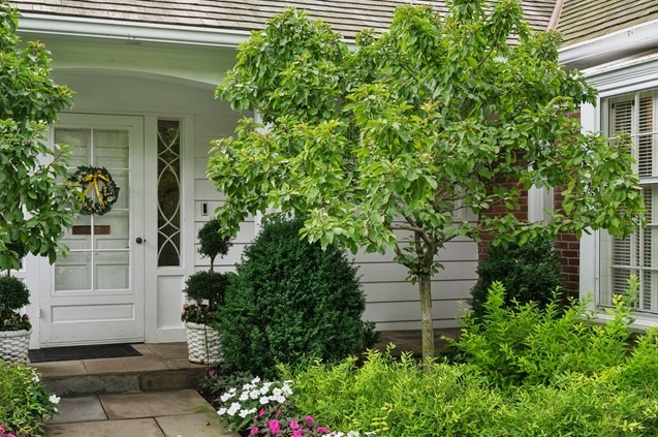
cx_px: 274
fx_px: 761
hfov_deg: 46.6
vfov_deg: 32.0
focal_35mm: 42
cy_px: 242
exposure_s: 1/8
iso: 400
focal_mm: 29.5
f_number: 9.5
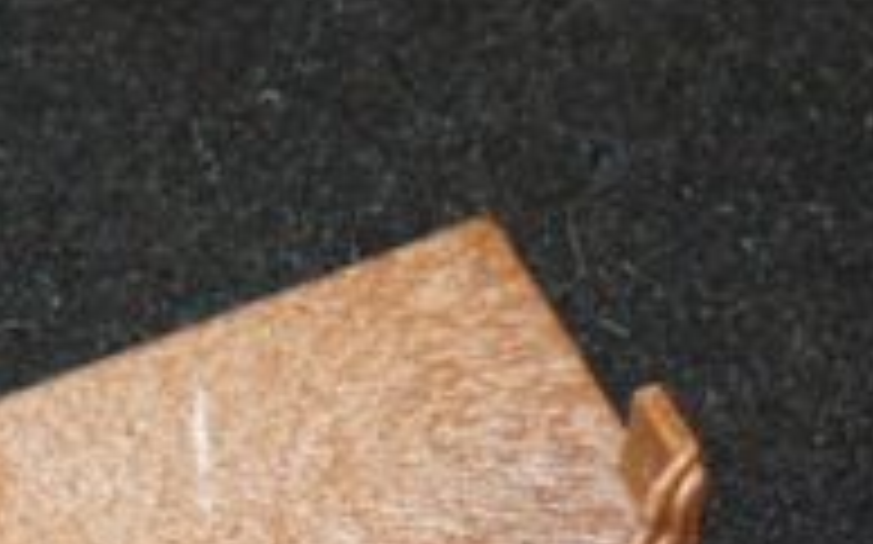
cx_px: -4
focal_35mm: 268
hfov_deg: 7.8
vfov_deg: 4.9
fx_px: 6373
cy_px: 708
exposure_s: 1/30
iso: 100
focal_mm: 9.9
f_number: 2.8
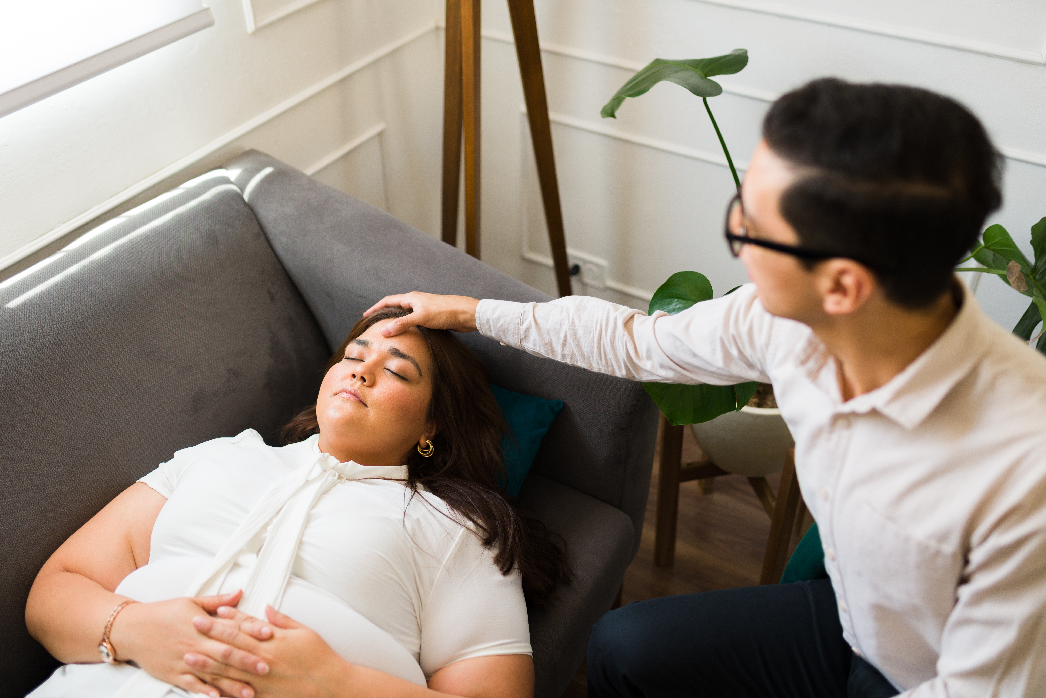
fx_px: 1017
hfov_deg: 54.4
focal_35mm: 35
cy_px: 349
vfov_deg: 37.9
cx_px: 523
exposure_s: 1/160
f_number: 1.8
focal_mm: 35
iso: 400
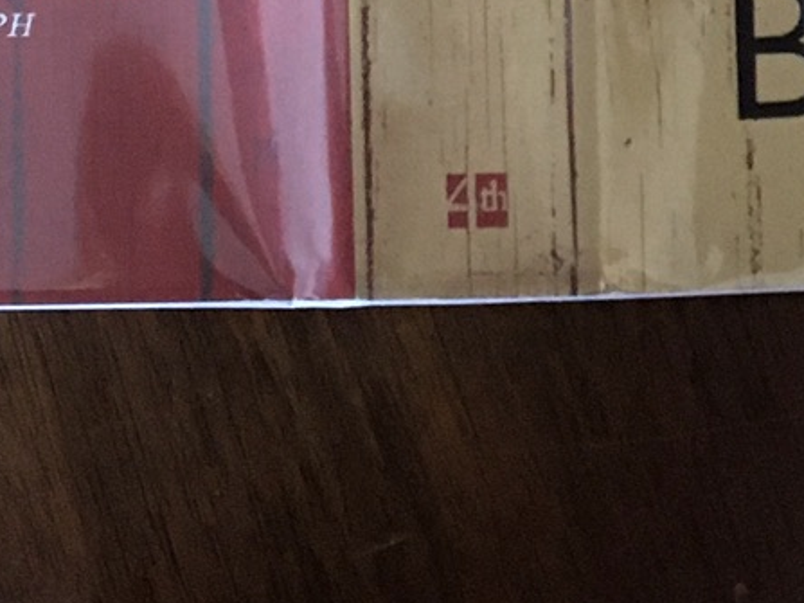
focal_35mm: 133
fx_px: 3088
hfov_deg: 14.8
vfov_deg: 10.5
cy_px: -454
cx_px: 448
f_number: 2.2
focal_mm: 4.15
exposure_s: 1/17
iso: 250
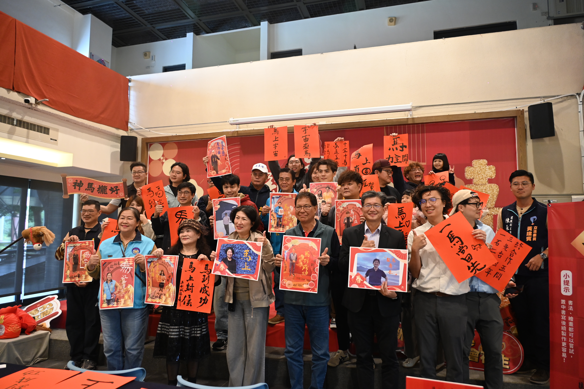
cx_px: 292
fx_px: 414
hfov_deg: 70.5
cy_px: 194
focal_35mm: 26
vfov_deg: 50.4
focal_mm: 25.5
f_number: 4.2
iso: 2000
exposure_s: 1/125
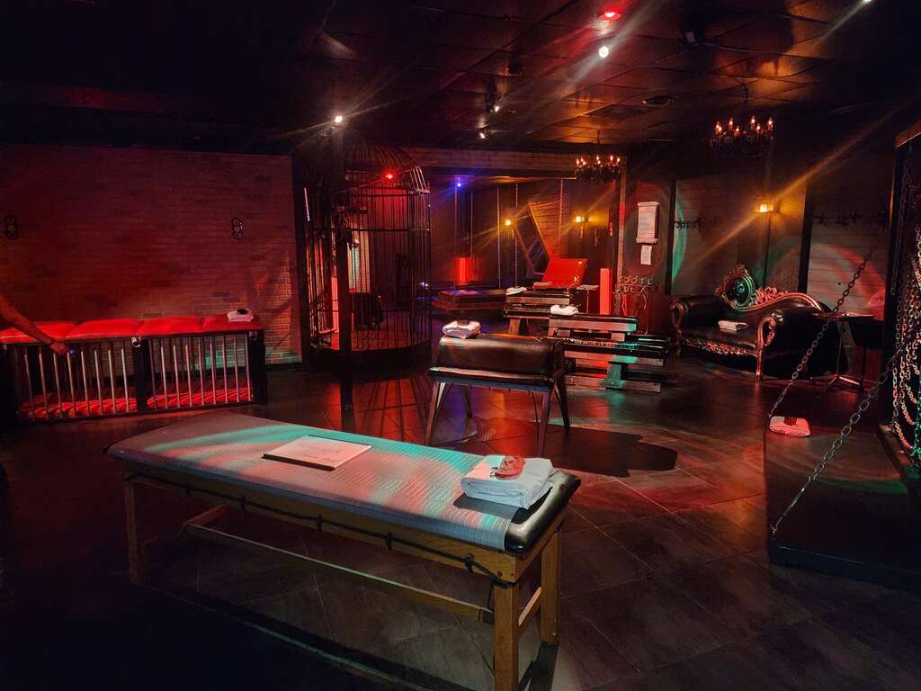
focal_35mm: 23
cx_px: 460
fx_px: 612
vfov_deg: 58.9
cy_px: 346
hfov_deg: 73.9
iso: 1600
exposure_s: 1/24
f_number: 1.8
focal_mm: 6.4
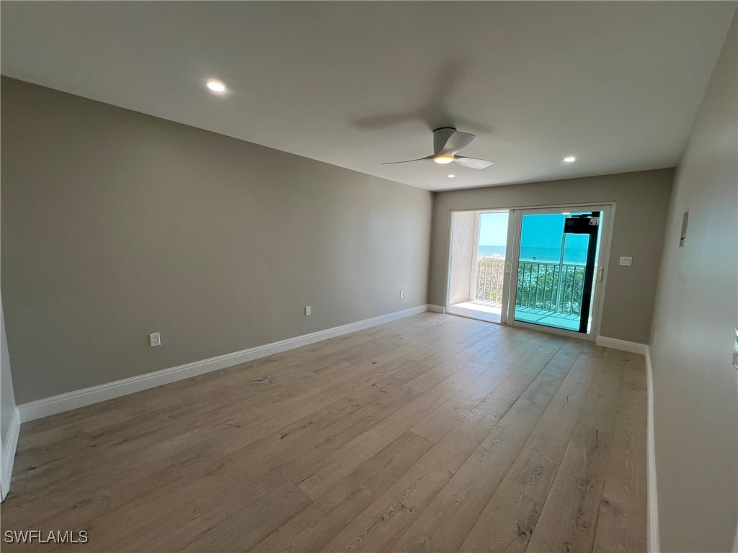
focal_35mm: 13
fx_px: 277
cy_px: 276
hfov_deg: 106.2
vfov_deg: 89.9
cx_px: 369
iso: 32
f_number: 1.8
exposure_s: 1/128
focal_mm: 1.57
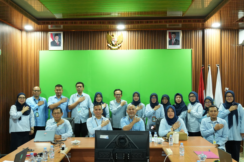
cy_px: 81
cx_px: 122
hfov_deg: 51.3
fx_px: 254
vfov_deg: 35.5
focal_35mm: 38
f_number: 4.5
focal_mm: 25
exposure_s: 1/40
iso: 2500
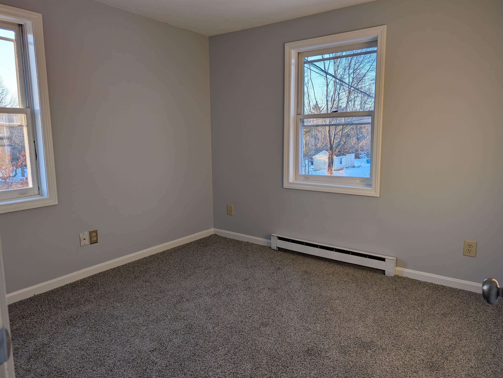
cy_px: 189
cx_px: 252
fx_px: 349
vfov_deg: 56.9
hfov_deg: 71.5
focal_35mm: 24
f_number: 1.68
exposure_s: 1/106
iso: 21
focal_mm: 6.9
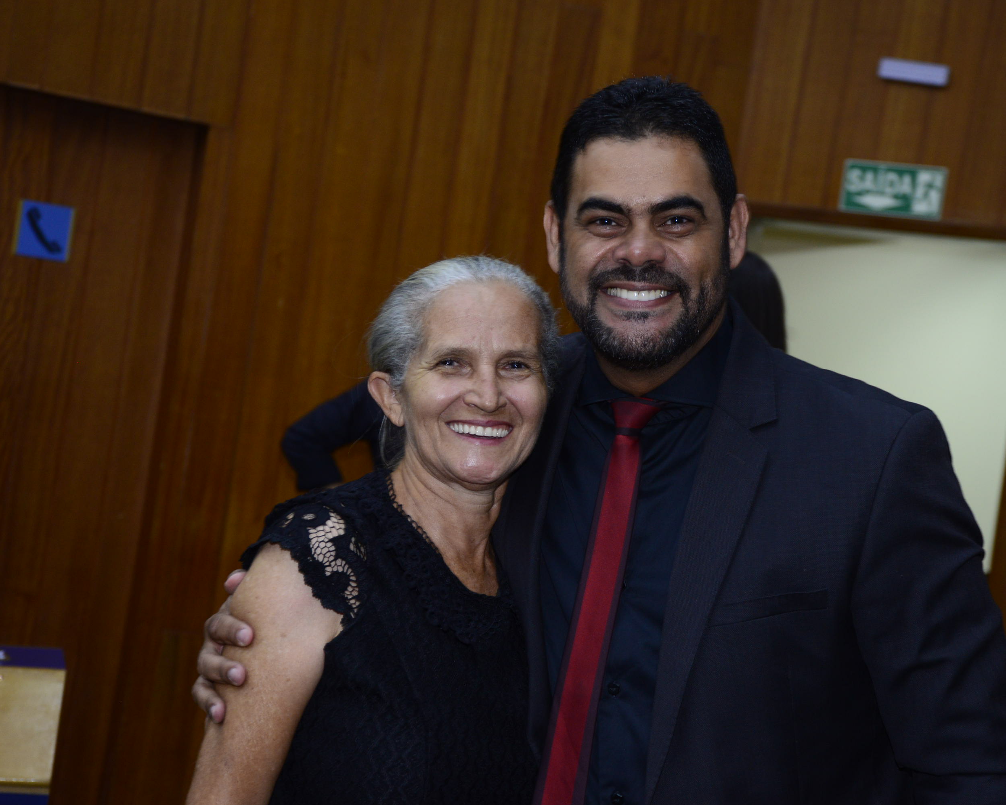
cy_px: 402
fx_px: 2531
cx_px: 574
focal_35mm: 85
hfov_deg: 22.5
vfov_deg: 18.1
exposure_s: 1/60
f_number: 7.1
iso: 1600
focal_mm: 75
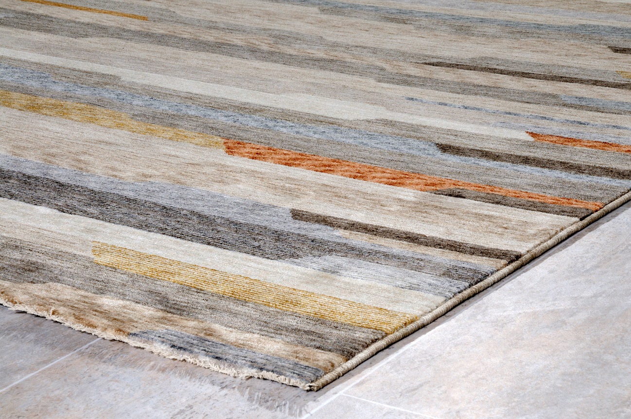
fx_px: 1838
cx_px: 316
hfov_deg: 19.5
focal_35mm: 105
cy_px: 210
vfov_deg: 13.0
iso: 500
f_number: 25
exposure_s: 1/200
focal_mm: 70
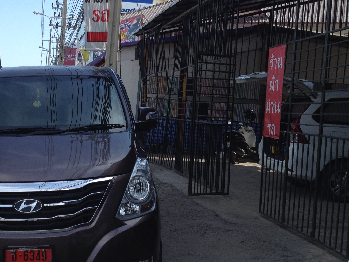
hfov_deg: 32.9
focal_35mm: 57
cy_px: 130
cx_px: 71
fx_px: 575
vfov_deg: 25.7
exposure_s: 1/1062
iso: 50
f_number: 2.4
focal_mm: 4.28
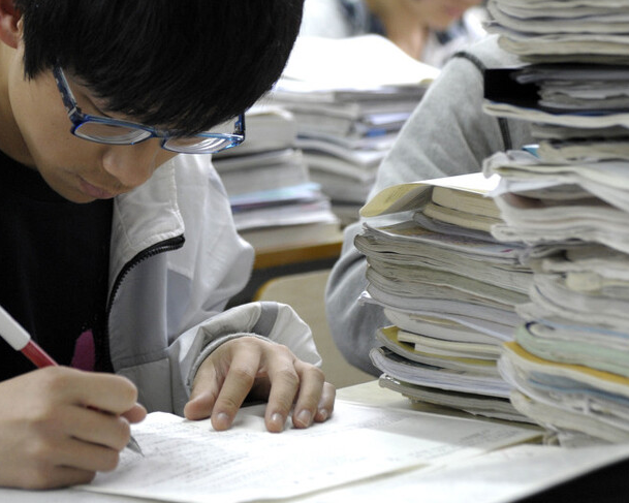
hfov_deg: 15.7
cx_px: 136
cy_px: 155
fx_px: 2271
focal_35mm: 122
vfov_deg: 12.6
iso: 1600
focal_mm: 66
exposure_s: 1/50
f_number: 4
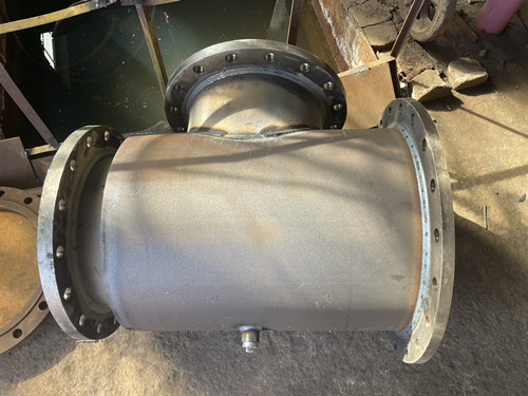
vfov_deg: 53.1
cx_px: 264
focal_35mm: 26
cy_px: 198
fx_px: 397
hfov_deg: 67.3
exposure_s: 1/121
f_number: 1.6
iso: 32
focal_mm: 4.2
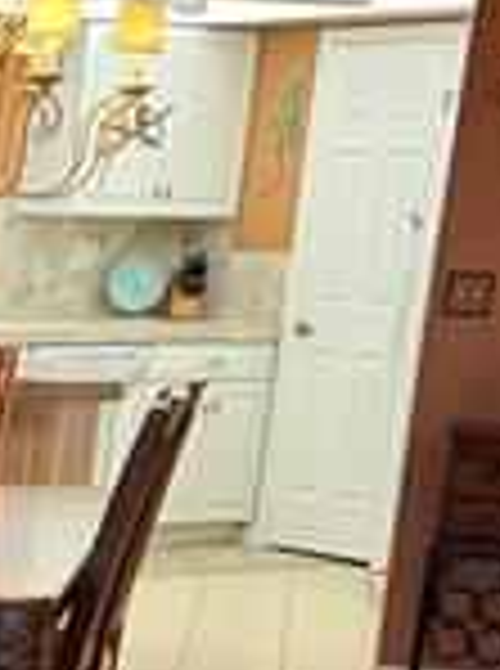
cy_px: 917
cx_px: -694
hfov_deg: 10.3
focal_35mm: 124
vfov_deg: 15.1
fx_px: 2398
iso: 250
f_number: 1.78
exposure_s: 1/60
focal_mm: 6.76
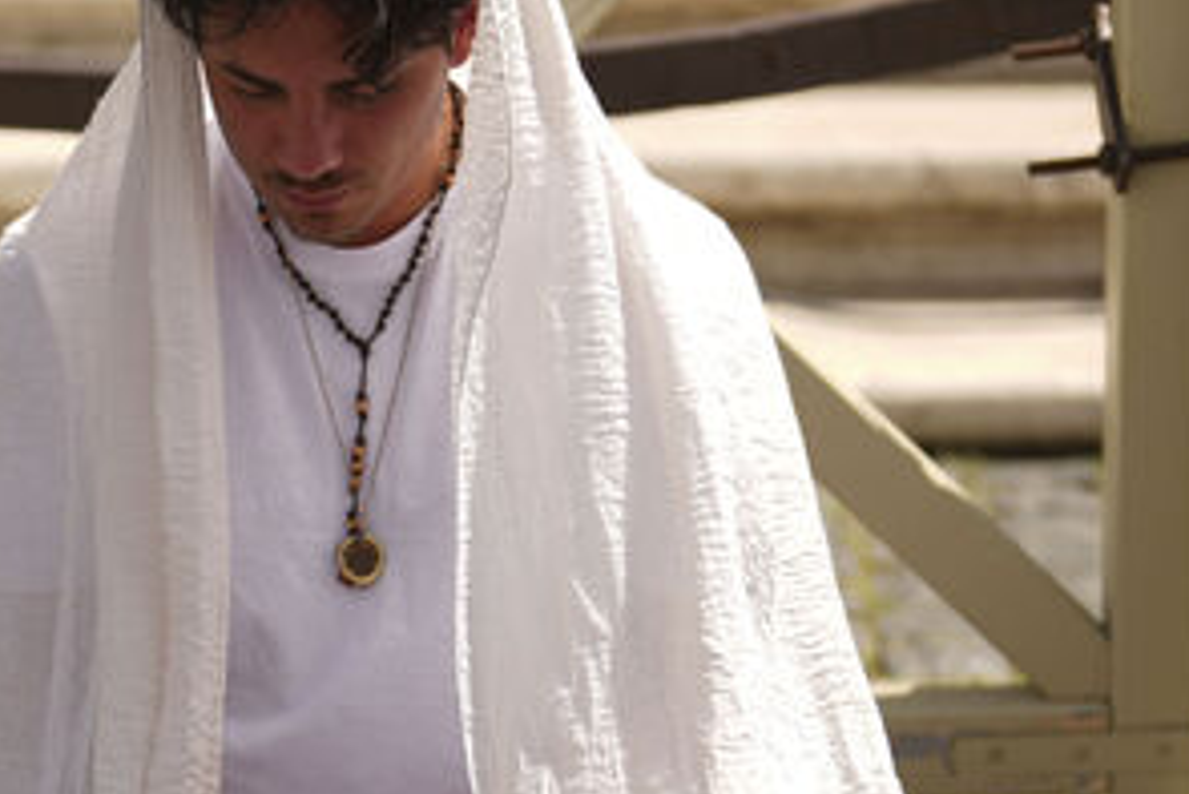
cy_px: 635
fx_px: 5221
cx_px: 189
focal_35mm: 158
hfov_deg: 12.9
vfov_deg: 8.7
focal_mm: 50
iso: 50
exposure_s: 1/4000
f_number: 1.2
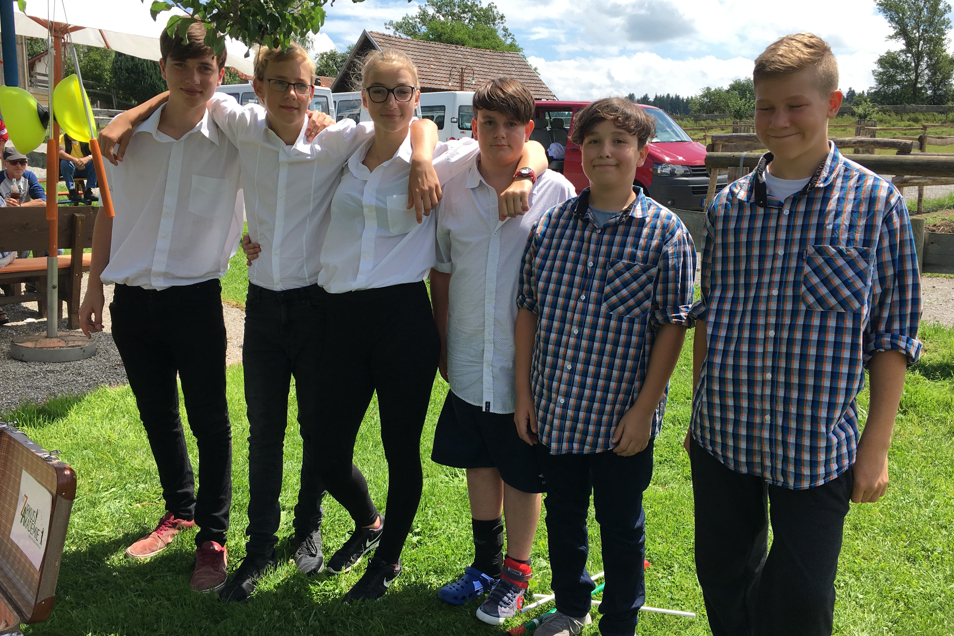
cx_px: 469
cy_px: 306
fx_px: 821
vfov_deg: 42.3
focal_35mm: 31
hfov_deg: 60.3
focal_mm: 4.15
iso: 25
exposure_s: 1/1026
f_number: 2.2
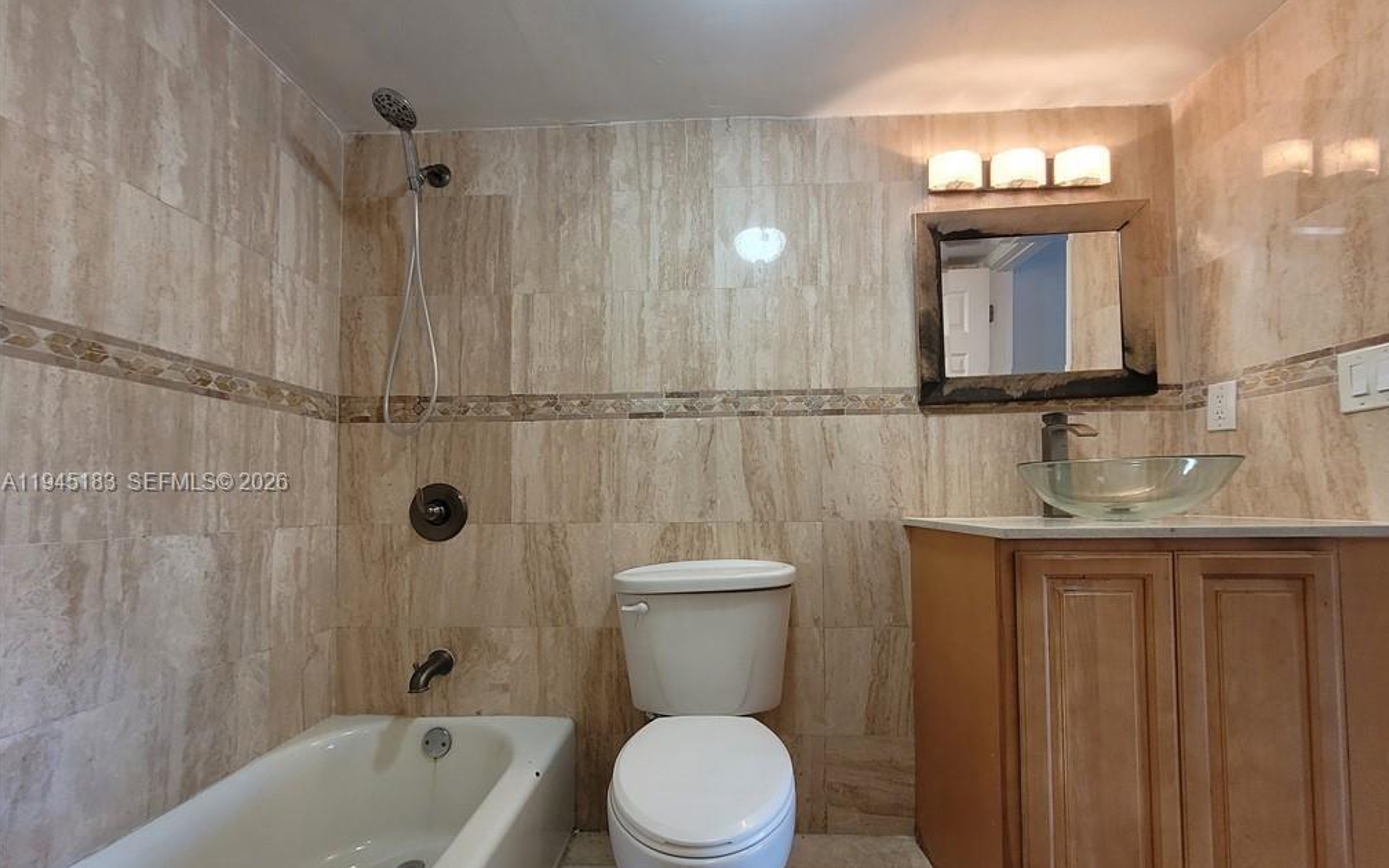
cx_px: 703
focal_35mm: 14
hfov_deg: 105.3
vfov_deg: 78.3
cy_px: 484
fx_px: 530
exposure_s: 1/60
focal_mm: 1.74
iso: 160
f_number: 2.2
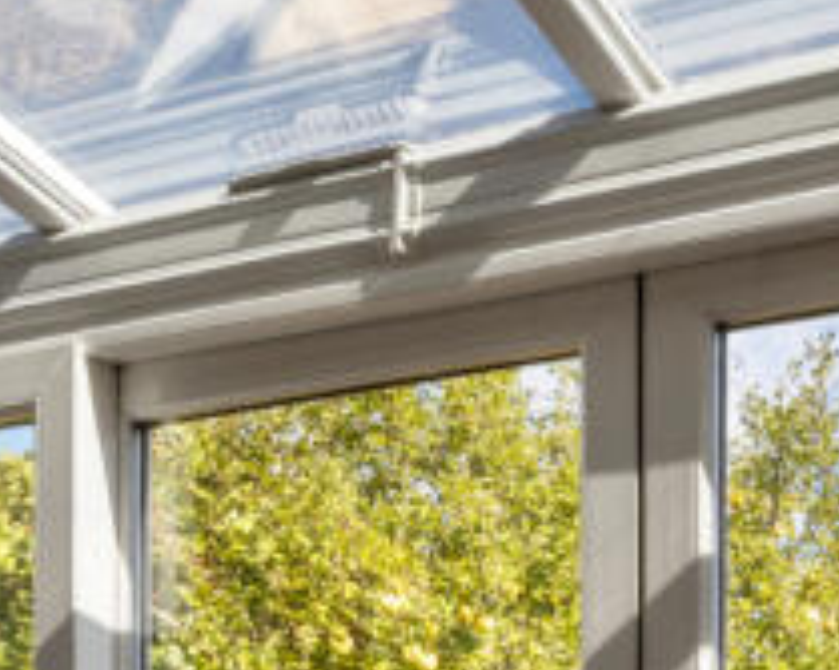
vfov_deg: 19.0
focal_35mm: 71
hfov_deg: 25.4
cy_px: 993
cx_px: 827
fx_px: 1770
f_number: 16
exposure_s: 1/60
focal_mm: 15.5
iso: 200
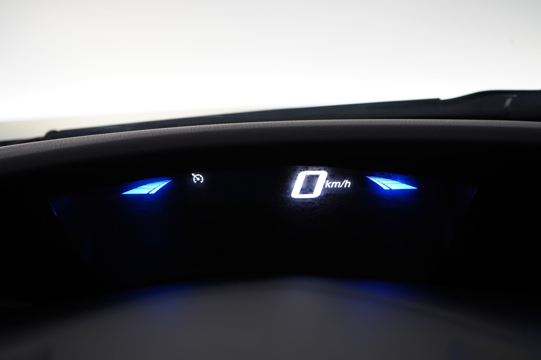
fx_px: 721
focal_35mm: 48
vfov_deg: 28.1
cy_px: 180
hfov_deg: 41.1
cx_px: 270
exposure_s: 1/15
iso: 800
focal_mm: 48
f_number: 5.6
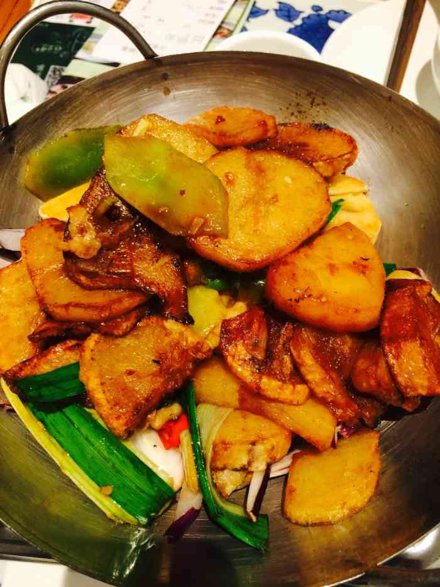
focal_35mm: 29
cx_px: 220
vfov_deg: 61.7
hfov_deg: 48.2
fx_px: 491
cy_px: 294
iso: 125
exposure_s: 1/33
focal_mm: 4.15
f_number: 2.2
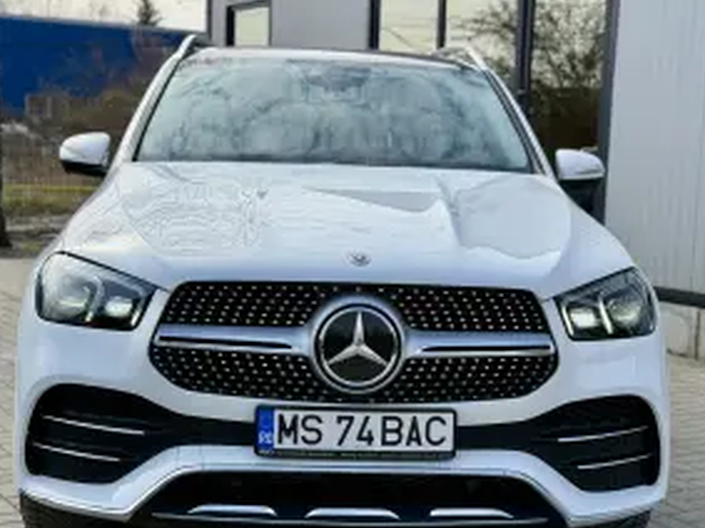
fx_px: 1242
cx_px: 351
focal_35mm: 61
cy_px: 294
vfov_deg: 24.0
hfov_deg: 31.7
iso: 64
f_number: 1.78
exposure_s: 1/4587
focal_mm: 6.76
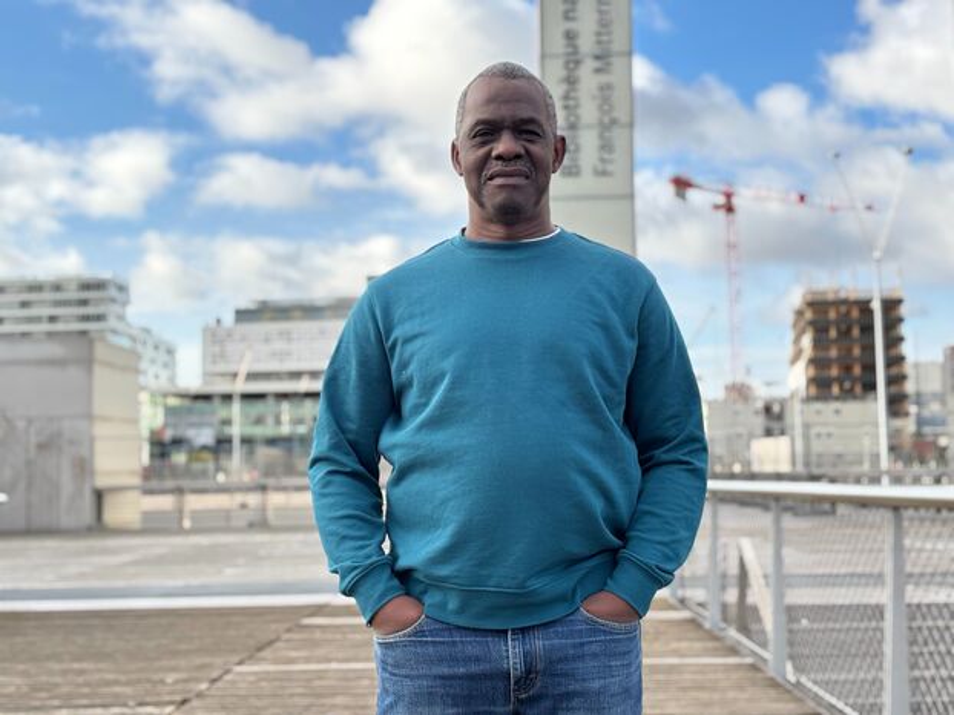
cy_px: 358
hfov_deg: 36.8
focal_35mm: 52
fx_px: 1433
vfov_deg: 28.0
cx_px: 477
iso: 32
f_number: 1.6
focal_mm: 5.96
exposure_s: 1/1139
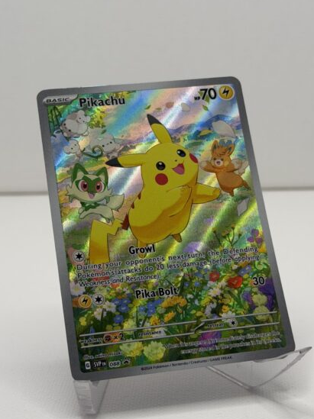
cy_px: 215
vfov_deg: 27.8
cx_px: 155
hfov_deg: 21.0
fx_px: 848
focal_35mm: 70
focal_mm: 6.76
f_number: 1.78
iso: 50
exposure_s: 1/119
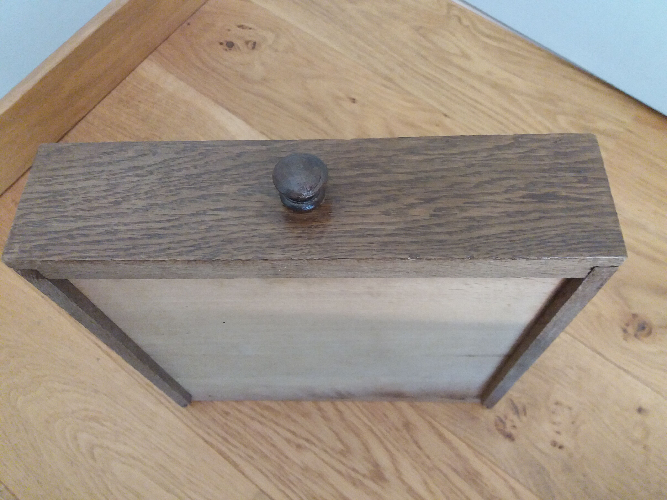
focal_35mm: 28
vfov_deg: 49.7
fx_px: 540
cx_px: 334
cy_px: 250
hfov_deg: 63.4
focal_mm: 3.7
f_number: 1.9
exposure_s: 1/17
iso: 250
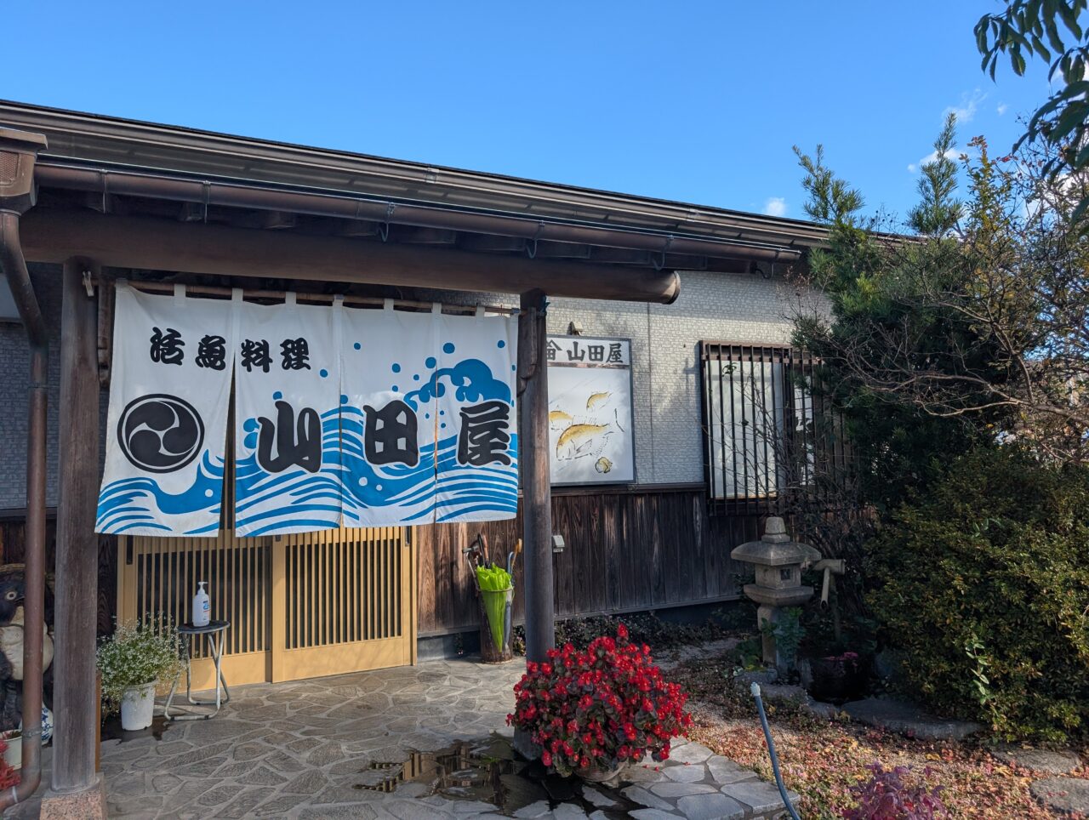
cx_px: 544
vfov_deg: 56.9
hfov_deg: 71.5
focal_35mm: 24
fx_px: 756
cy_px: 410
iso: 21
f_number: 1.68
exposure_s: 1/435
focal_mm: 6.9
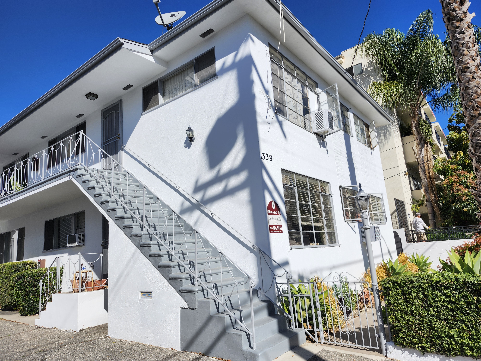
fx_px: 320
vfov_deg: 58.9
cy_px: 180
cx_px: 240
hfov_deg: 73.9
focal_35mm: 23
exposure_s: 1/3483
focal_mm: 5.54
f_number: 1.8
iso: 25
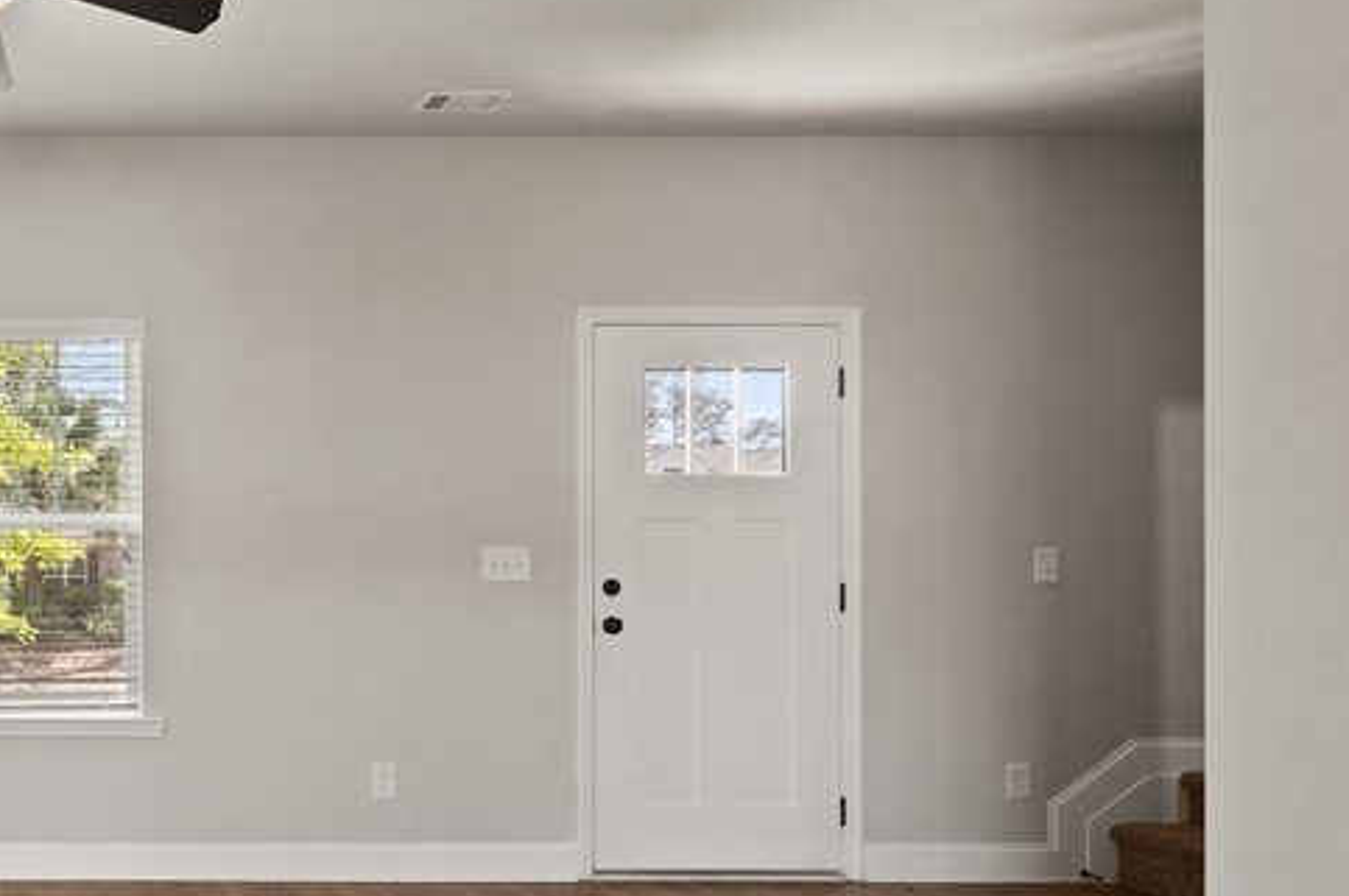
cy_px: 588
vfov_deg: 36.5
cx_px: -50
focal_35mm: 36
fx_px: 1348
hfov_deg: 43.9
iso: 320
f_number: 9
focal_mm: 16
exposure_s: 1/3
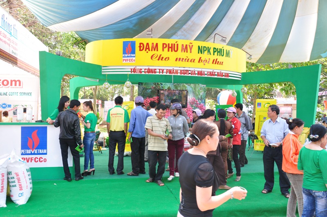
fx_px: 286
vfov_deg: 41.6
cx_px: 164
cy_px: 108
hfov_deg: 59.6
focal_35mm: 32
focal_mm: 21
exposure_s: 1/125
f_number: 5.6
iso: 400
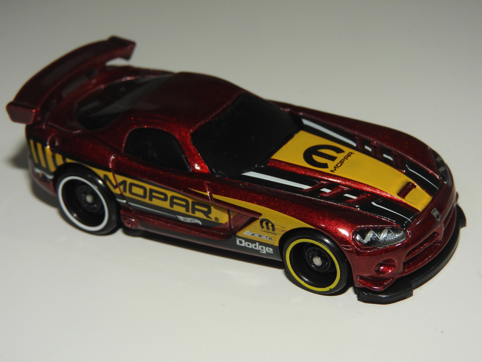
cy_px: 181
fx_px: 1184
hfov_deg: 23.0
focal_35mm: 85
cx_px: 241
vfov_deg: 17.4
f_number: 5
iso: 200
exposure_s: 1/60
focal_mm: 15.2
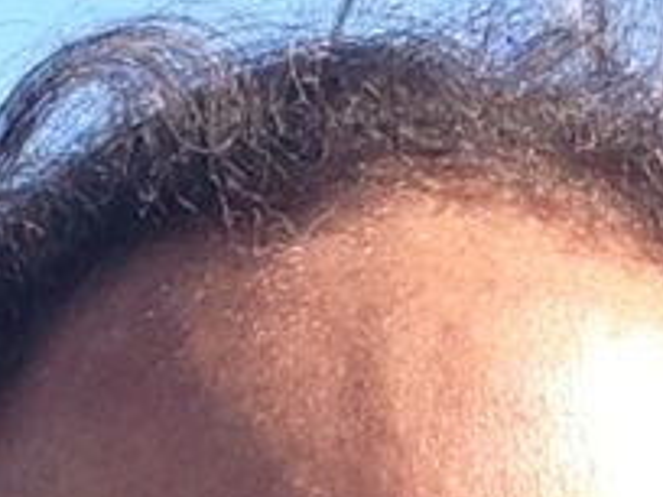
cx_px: -185
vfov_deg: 8.2
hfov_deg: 11.0
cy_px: 880
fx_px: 3371
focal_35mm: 176
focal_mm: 2.18
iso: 32
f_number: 2.4
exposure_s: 1/614
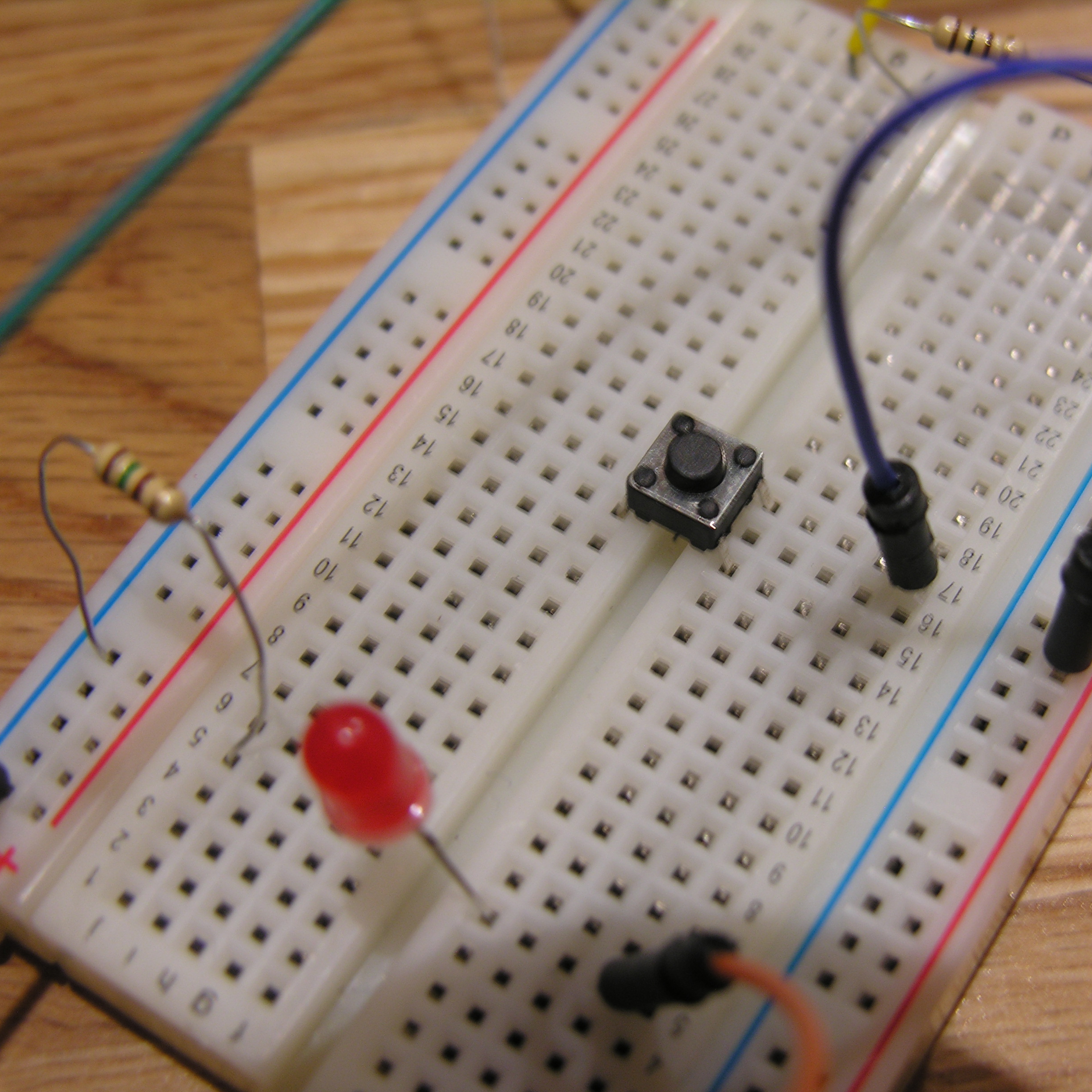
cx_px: 675
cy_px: 546
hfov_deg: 29.0
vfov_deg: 29.1
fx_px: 2106
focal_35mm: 59
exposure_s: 1/4.3
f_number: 3.1
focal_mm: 12.7
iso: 50
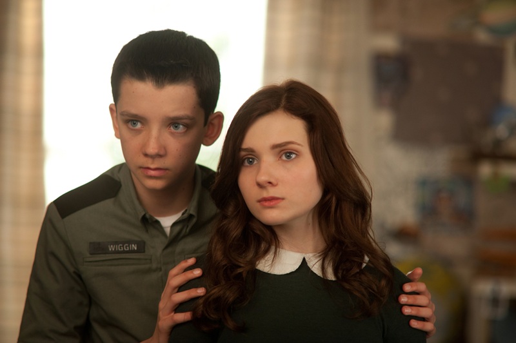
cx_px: 258
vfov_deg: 10.1
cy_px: 172
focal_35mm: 135
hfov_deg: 15.2
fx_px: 1933
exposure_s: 1/100
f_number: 2.2
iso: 1000
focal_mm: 135
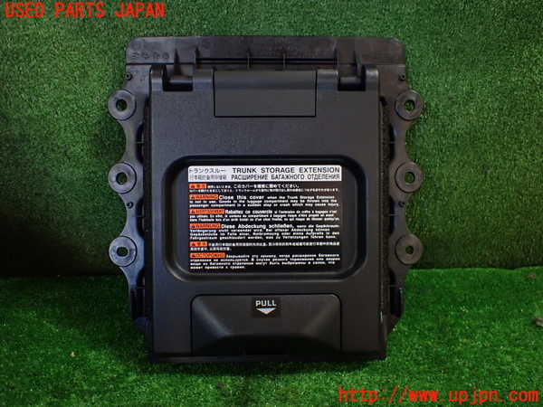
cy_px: 204
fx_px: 471
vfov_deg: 46.8
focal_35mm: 30
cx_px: 272
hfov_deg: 60.0
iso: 500
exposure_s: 1/125
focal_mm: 5.4
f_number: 2.3
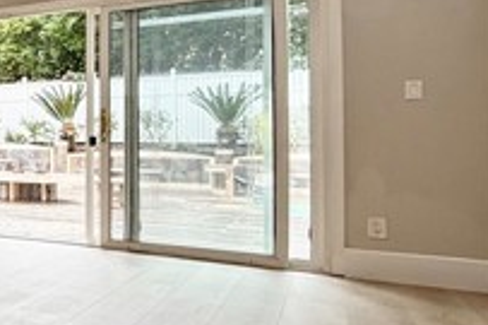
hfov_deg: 27.0
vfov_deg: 29.1
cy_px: 132
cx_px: -274
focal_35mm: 46
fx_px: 623
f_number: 2.2
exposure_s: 1/153
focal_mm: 2.22
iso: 50
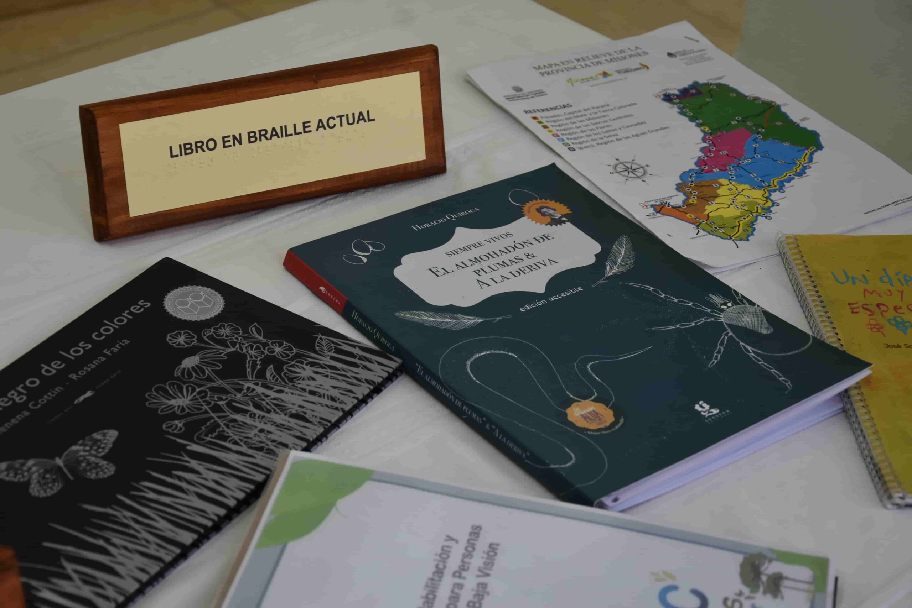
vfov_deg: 17.5
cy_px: 304
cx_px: 456
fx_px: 1976
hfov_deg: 26.0
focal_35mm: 78
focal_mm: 52
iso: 800
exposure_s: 1/250
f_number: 5
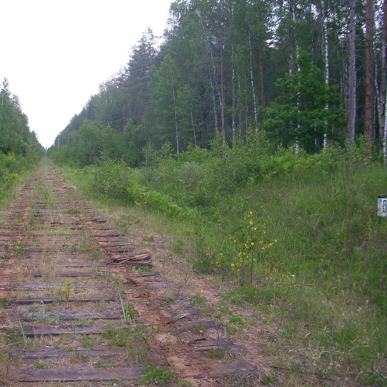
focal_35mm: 44
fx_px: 557
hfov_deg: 38.2
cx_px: 157
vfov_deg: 38.3
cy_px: 196
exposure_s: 1/320
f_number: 2.9
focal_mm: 5.7
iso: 80
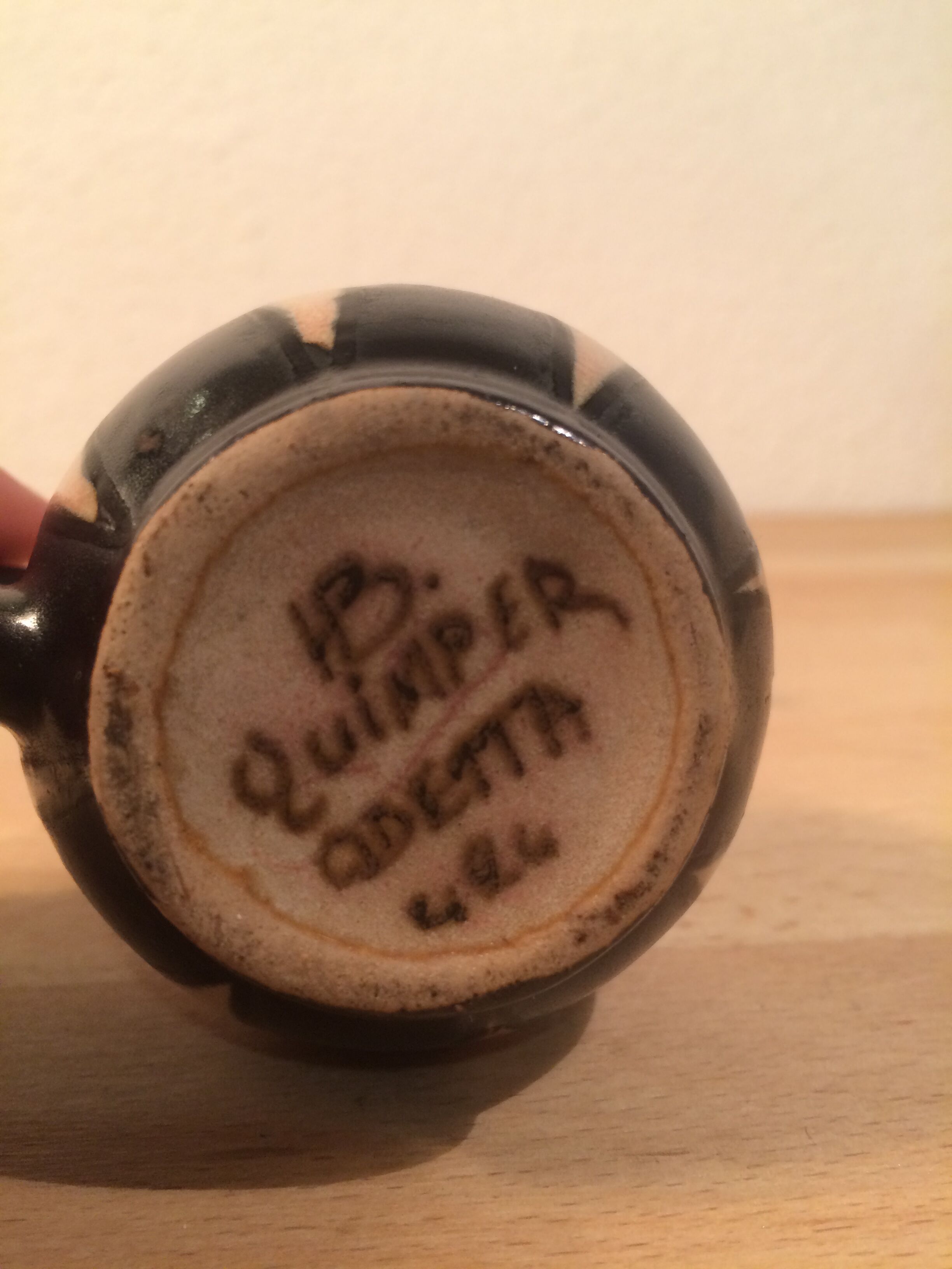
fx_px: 1063
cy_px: 634
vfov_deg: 61.7
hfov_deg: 48.2
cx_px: 476
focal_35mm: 29
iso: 80
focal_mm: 4.15
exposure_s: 1/33
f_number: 2.2
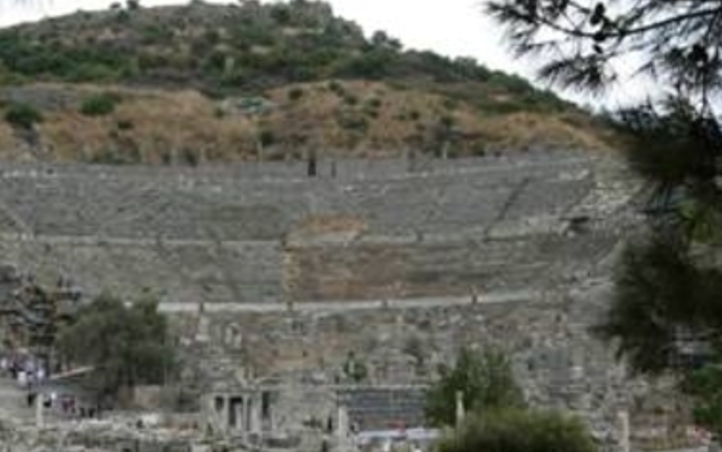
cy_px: 264
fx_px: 1595
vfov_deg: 16.1
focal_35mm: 81
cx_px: 241
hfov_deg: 25.4
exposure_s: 1/279
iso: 50
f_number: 5.4
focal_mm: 10.1
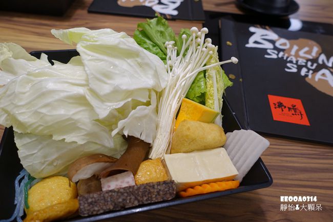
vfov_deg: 53.1
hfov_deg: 73.8
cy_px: 111
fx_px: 222
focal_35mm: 24
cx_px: 166
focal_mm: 8.8
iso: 125
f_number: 2.5
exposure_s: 1/30
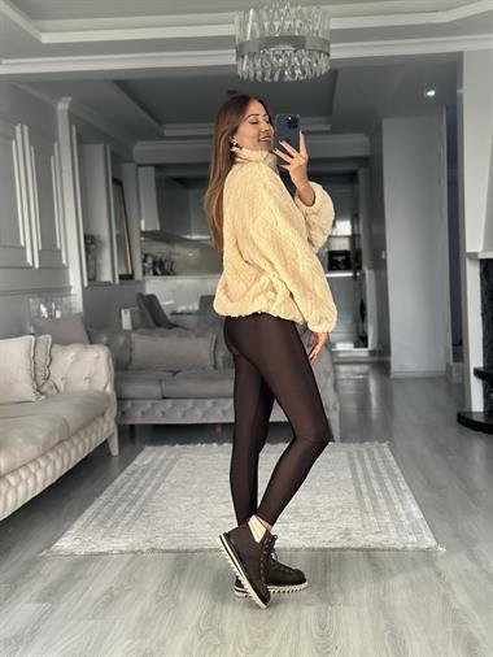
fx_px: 911
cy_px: 328
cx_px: 246
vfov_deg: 39.6
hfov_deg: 30.3
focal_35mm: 48
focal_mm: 6.86
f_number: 1.78
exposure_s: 1/100
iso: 125
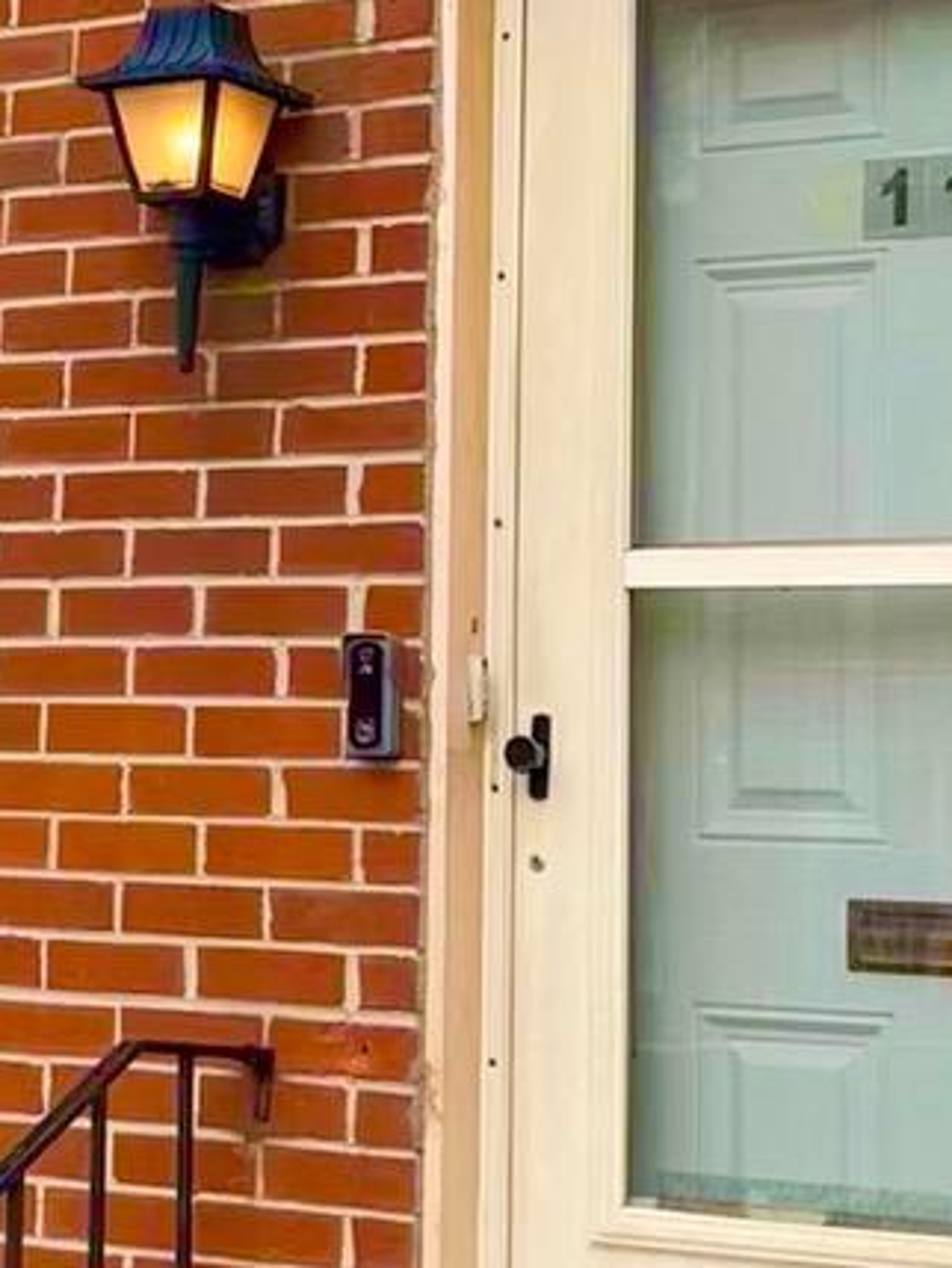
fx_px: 3409
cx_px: -53
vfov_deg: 20.7
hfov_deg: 15.5
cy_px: 183
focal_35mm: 93
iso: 50
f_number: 1.6
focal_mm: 5.1
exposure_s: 1/367
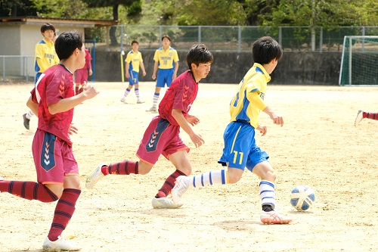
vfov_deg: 8.7
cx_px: 189
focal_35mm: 158
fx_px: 1658
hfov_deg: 13.0
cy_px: 126
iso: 640
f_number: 5.6
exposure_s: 1/1000
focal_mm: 105.5
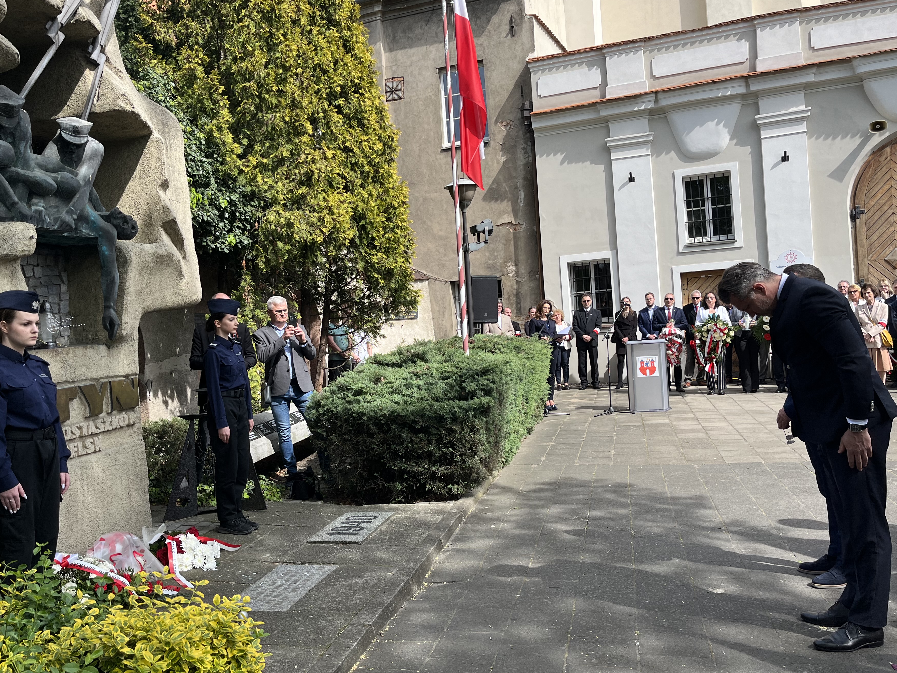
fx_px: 777
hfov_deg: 59.9
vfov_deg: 46.8
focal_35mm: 30
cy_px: 331
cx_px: 423
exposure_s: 1/1558
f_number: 1.6
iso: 50
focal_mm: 5.1
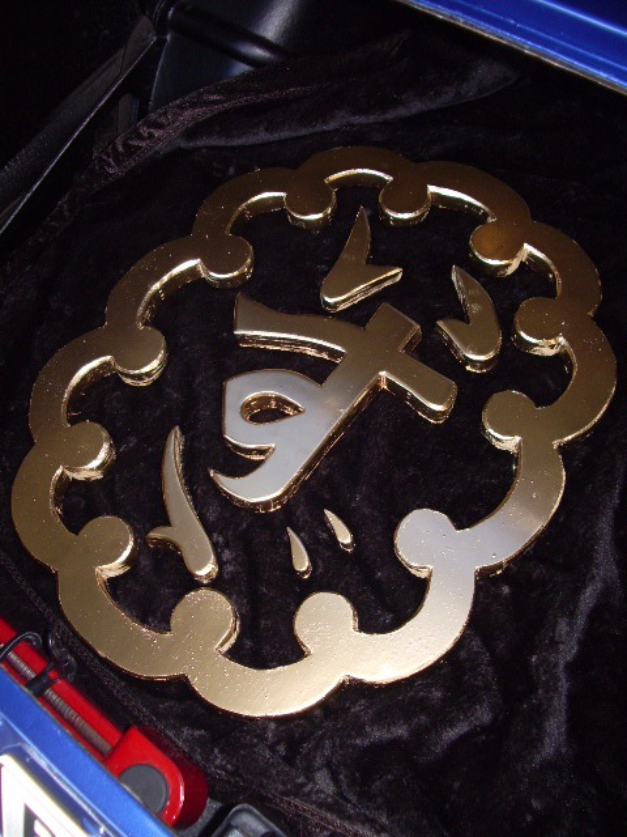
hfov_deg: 40.7
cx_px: 314
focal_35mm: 35
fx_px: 845
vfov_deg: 52.6
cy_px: 418
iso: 160
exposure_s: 1/40
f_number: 2.6
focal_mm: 5.8
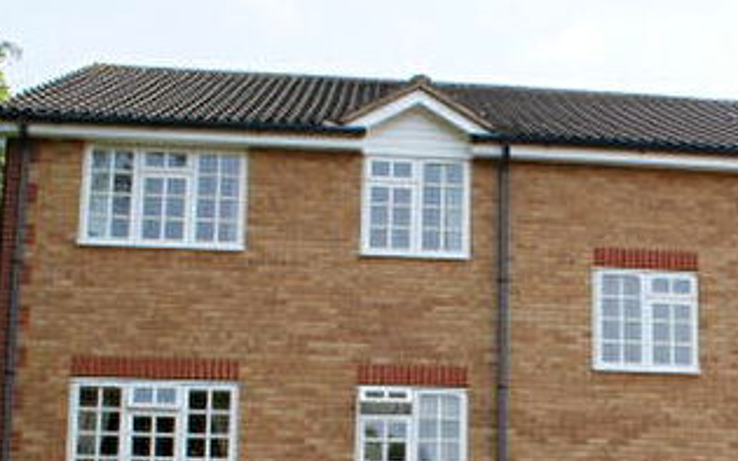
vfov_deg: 18.4
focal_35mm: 68
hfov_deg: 29.3
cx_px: 619
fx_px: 1368
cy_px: 521
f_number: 10
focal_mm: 20
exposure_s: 1/100
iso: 100
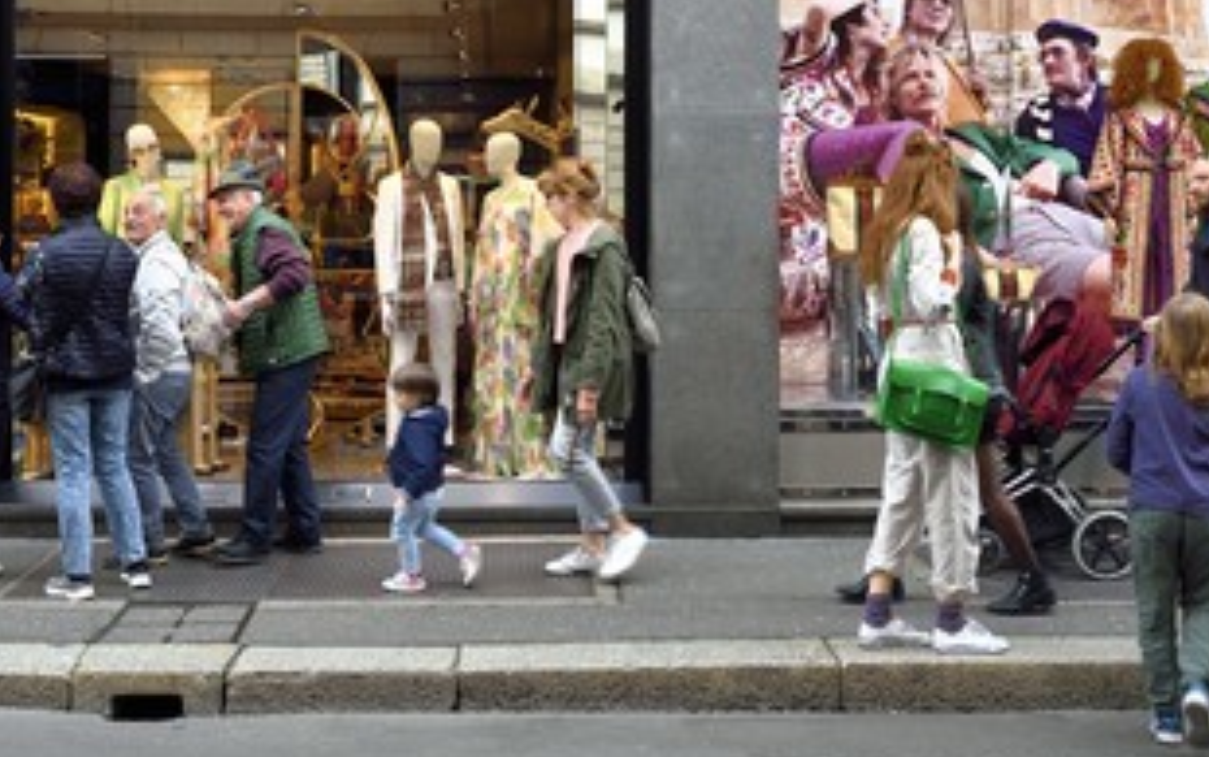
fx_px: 1318
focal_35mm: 40
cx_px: 673
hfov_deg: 49.2
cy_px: 230
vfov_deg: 31.7
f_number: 13
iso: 400
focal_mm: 29
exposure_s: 1/60
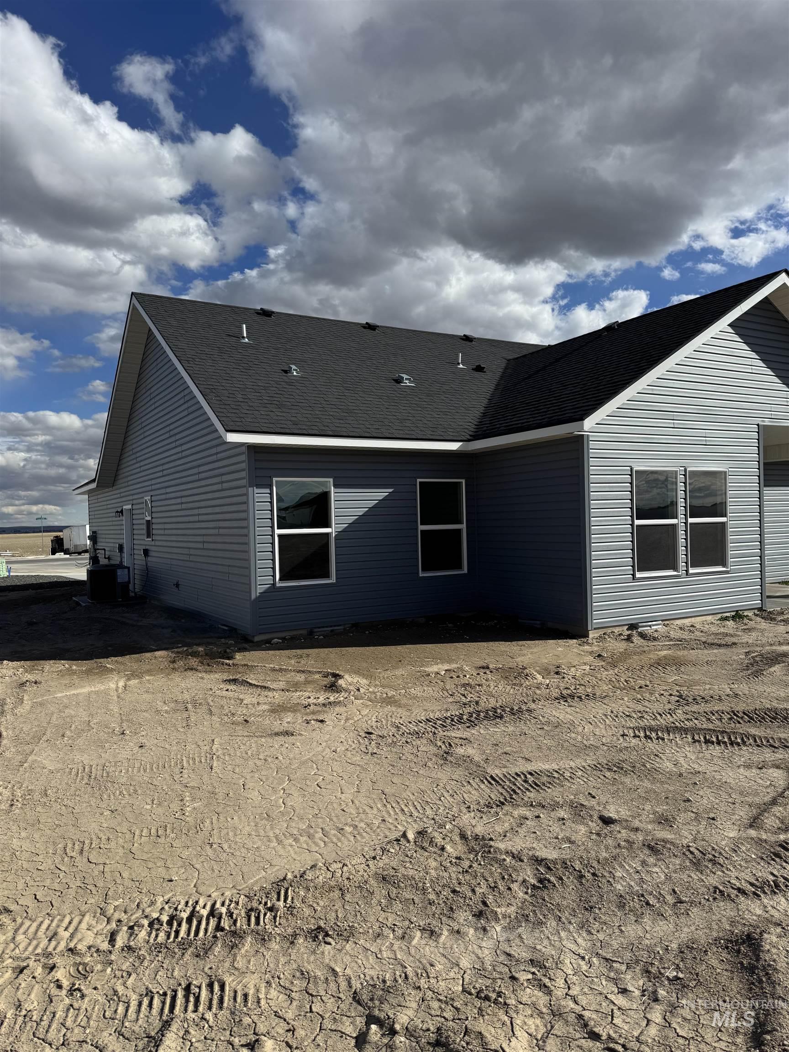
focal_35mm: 24
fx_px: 729
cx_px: 394
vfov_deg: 71.6
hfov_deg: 56.8
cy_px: 526
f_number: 1.78
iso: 80
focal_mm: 6.76
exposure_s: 1/7092
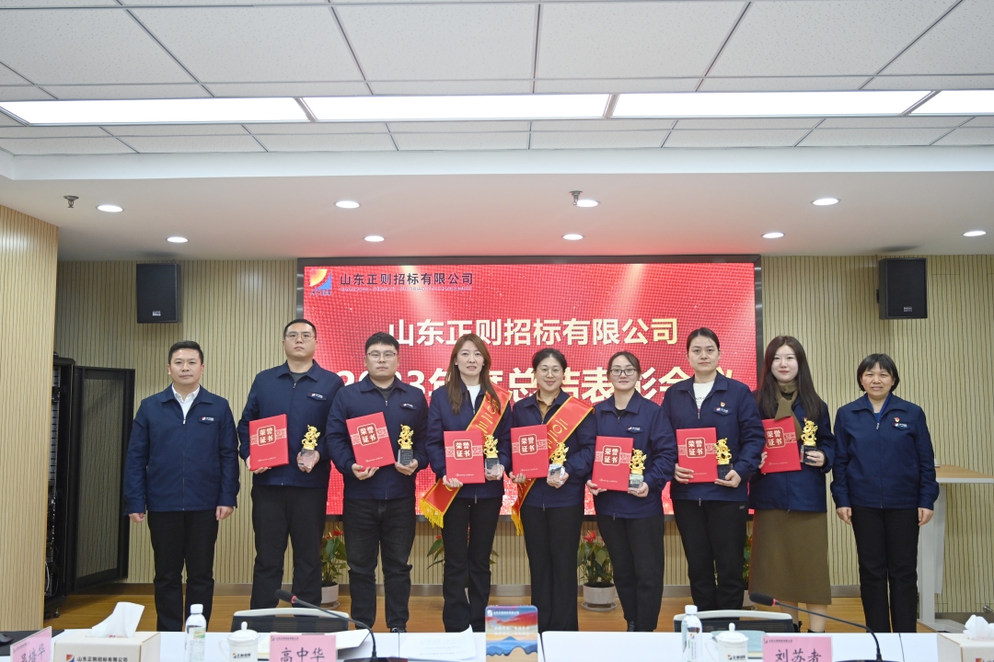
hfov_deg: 60.3
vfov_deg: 42.3
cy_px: 331
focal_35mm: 31
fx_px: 856
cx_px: 497
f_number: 4
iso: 800
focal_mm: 31
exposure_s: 1/125
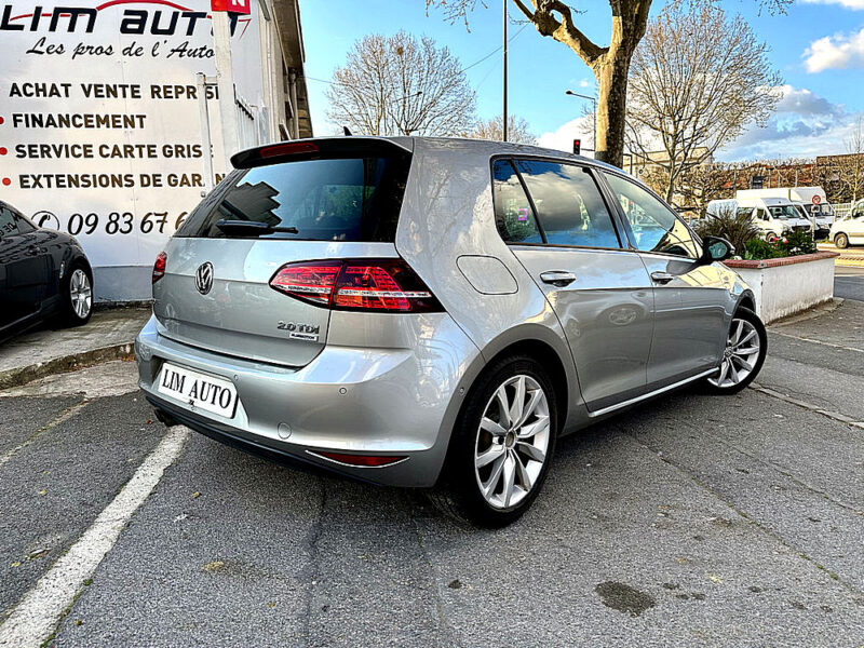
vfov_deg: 56.8
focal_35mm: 24
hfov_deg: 71.6
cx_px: 432
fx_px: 599
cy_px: 324
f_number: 1.78
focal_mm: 6.86
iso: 80
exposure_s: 1/850
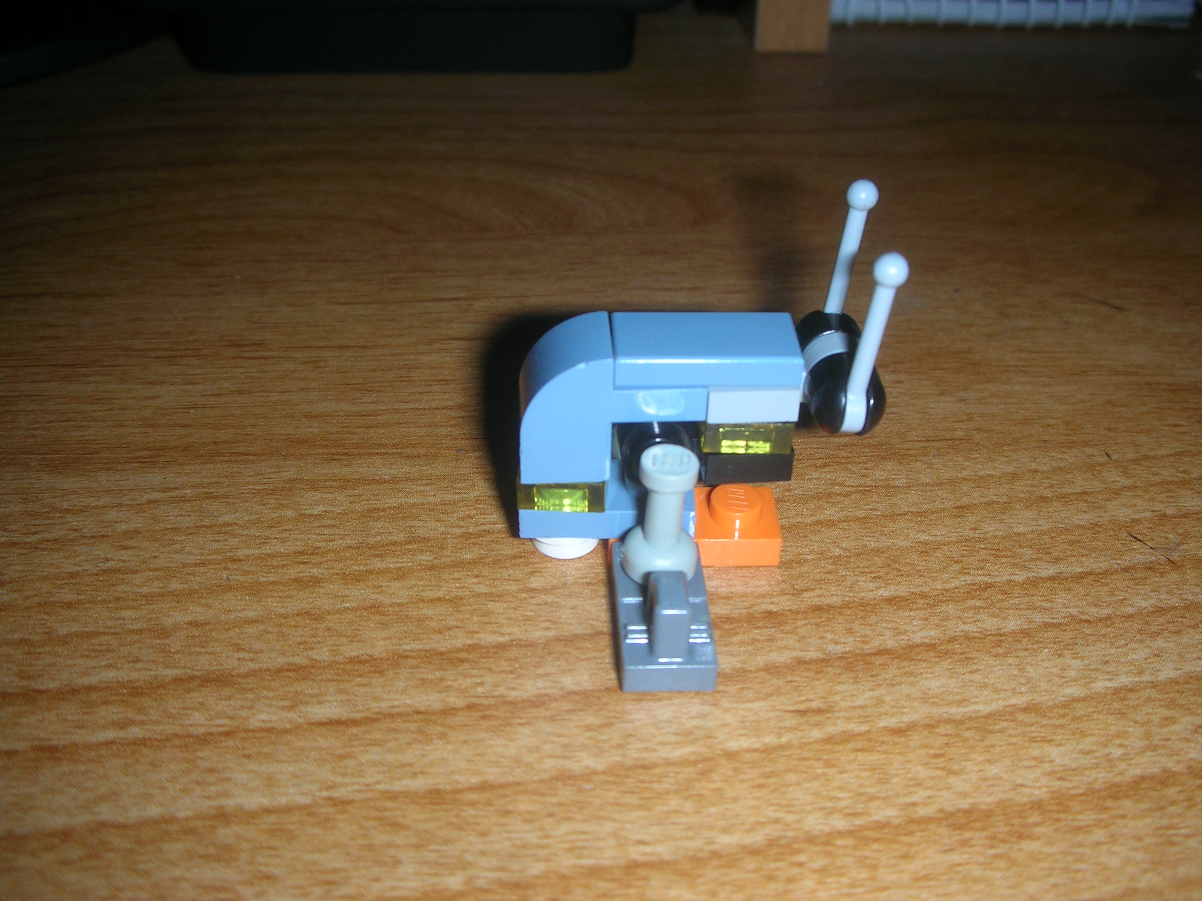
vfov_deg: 40.7
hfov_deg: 52.6
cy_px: 450
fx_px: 1215
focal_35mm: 35
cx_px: 601
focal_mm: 5.8
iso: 50
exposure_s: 1/60.1
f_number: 8.5
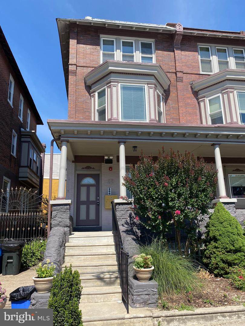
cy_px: 163
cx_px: 122
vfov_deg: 67.3
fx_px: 245
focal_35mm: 26
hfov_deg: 53.1
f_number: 1.8
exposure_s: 1/2105
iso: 32
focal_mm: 4.25
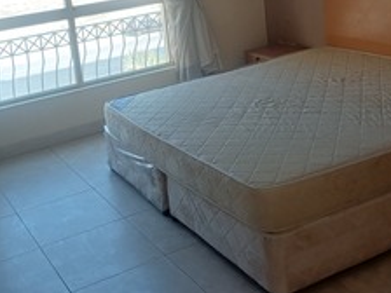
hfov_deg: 37.2
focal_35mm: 51
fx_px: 576
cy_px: 34
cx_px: 144
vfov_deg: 27.6
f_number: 1.8
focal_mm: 4.65
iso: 80
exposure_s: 1/50
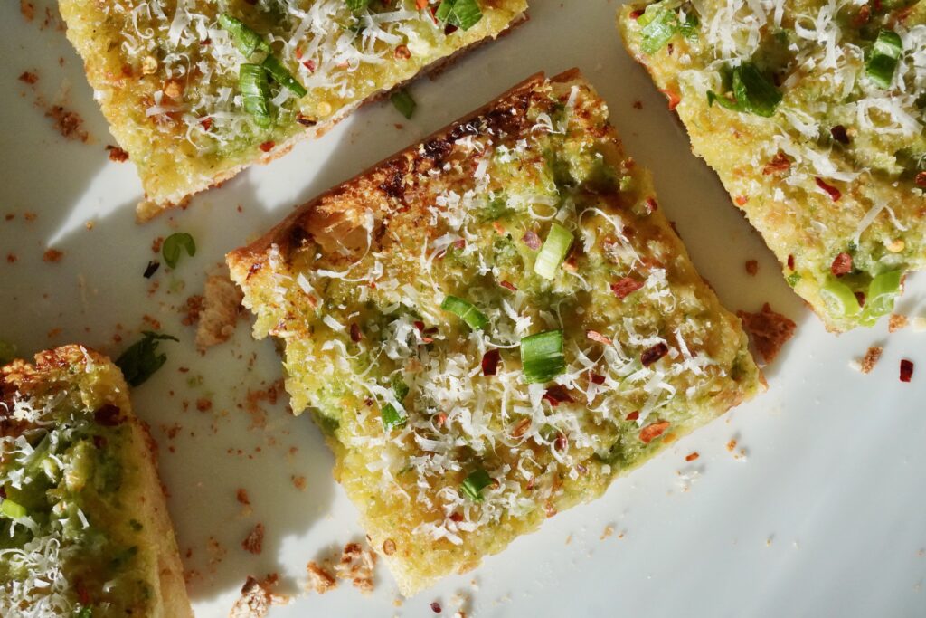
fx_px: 1929
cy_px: 309
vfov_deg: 18.2
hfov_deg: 27.0
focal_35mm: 75
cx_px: 463
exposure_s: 1/4000
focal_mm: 50
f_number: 10
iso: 2500
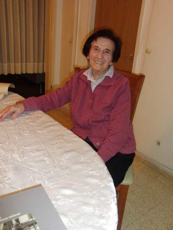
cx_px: 86
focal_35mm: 30
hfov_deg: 46.8
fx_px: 200
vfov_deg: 60.0
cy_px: 115
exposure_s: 1/40
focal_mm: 5.2
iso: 400
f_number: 3.5
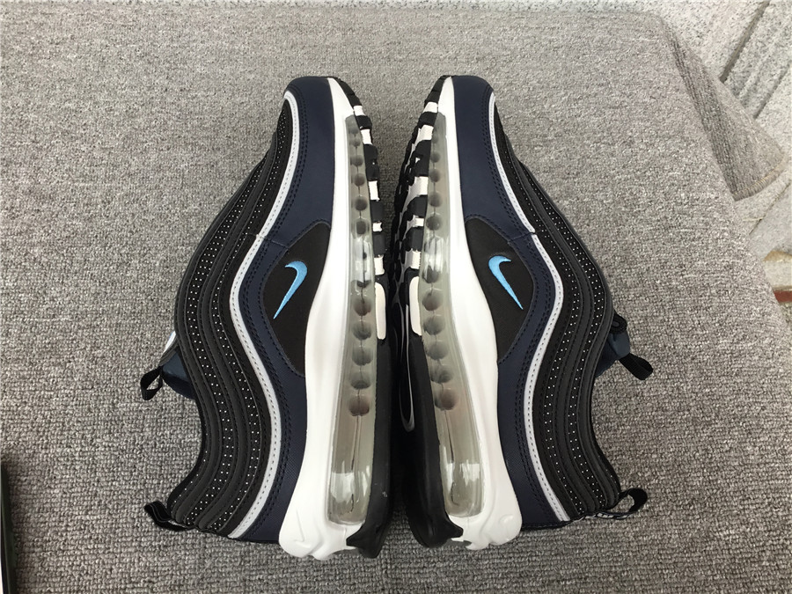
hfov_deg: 58.4
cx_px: 396
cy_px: 297
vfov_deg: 45.4
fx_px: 709
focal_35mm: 31
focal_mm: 3.3
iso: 32
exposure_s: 1/50
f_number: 2.4
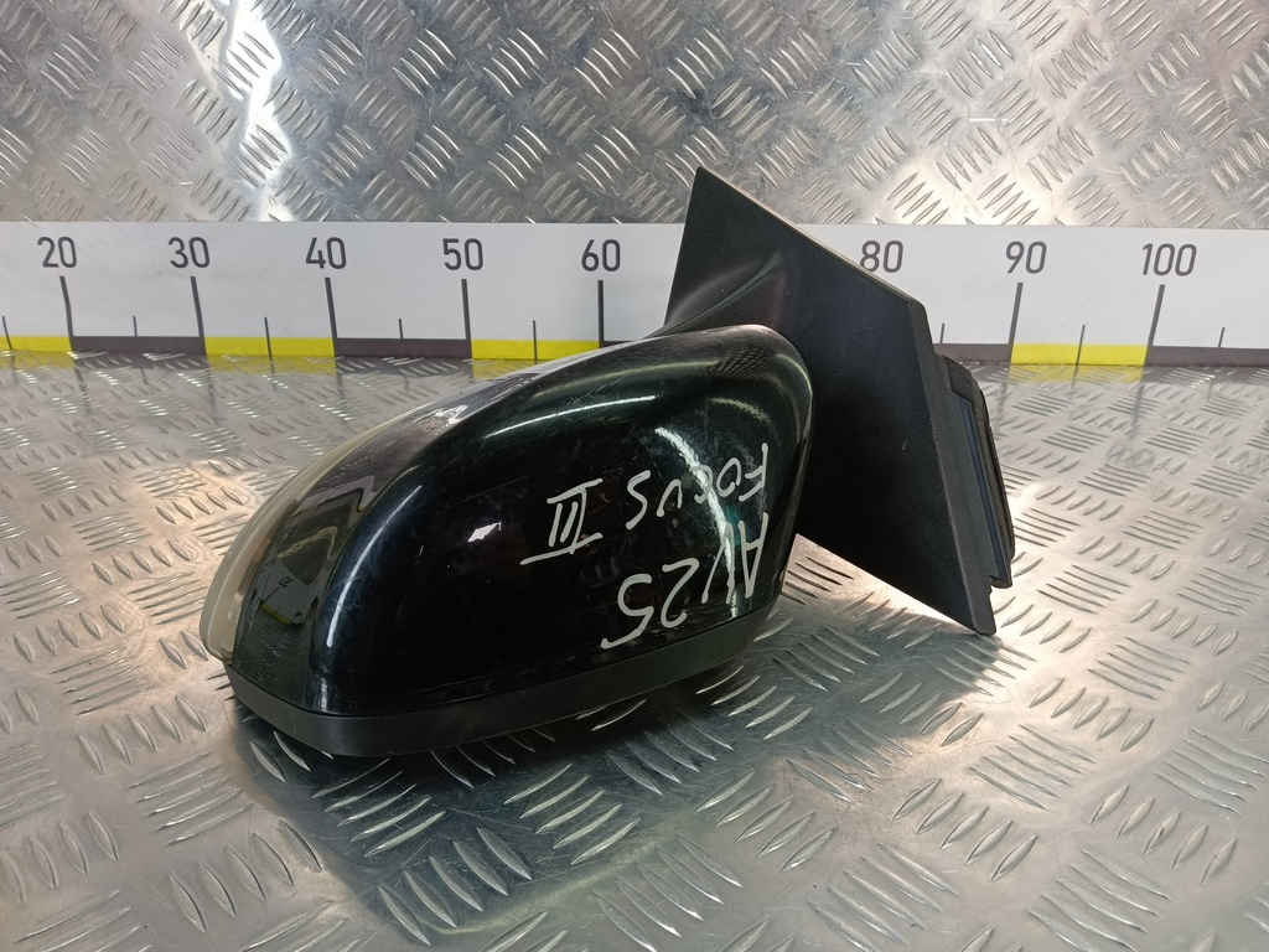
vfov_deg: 58.9
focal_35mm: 23
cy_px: 476
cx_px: 634
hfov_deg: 73.9
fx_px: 843
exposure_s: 1/100
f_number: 1.6
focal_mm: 4.11
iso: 119
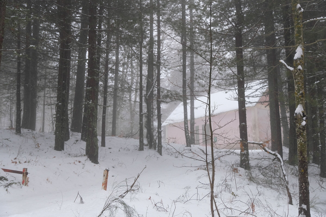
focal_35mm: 43
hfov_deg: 45.4
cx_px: 163
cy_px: 108
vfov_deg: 31.2
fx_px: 389
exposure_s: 1/250
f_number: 2.8
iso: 800
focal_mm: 28.4
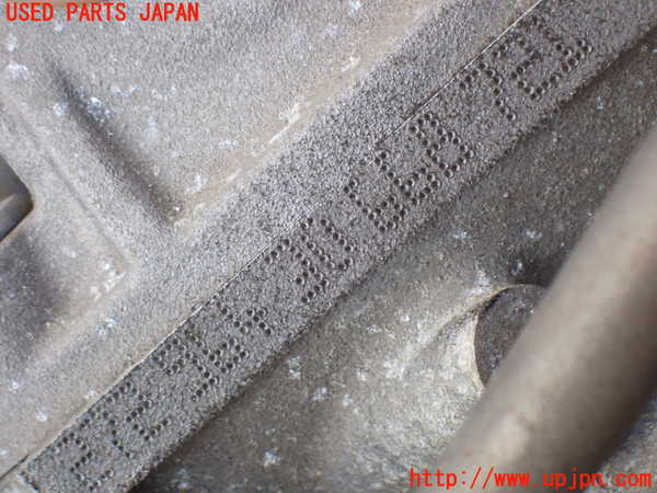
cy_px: 246
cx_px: 328
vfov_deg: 14.8
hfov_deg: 19.6
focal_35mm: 100
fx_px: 1898
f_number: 4.9
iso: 800
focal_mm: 18
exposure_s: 1/250
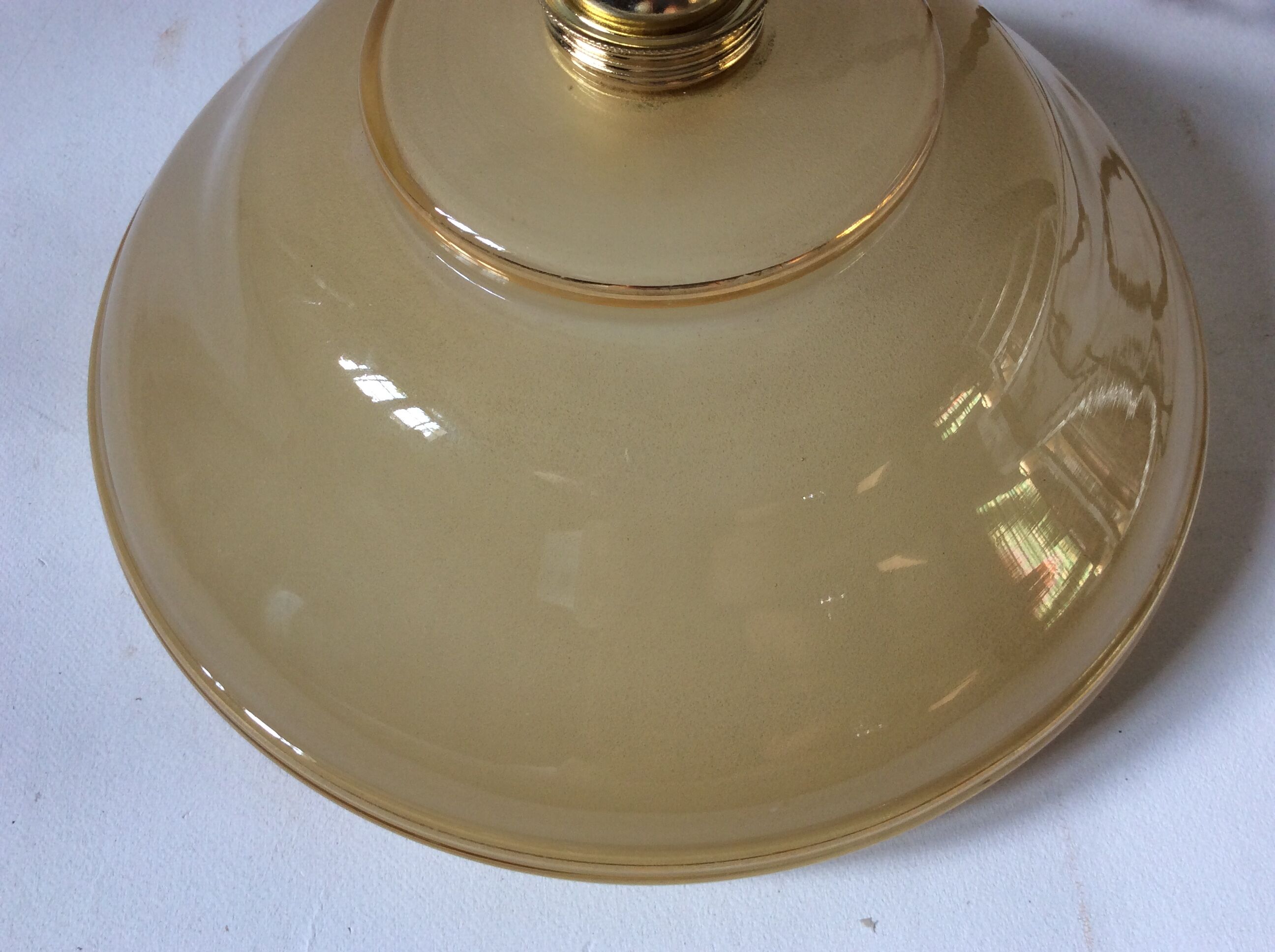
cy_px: 476
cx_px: 638
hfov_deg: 56.9
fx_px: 1177
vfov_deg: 44.1
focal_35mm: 32
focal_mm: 3.3
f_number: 2.4
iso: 32
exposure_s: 1/50
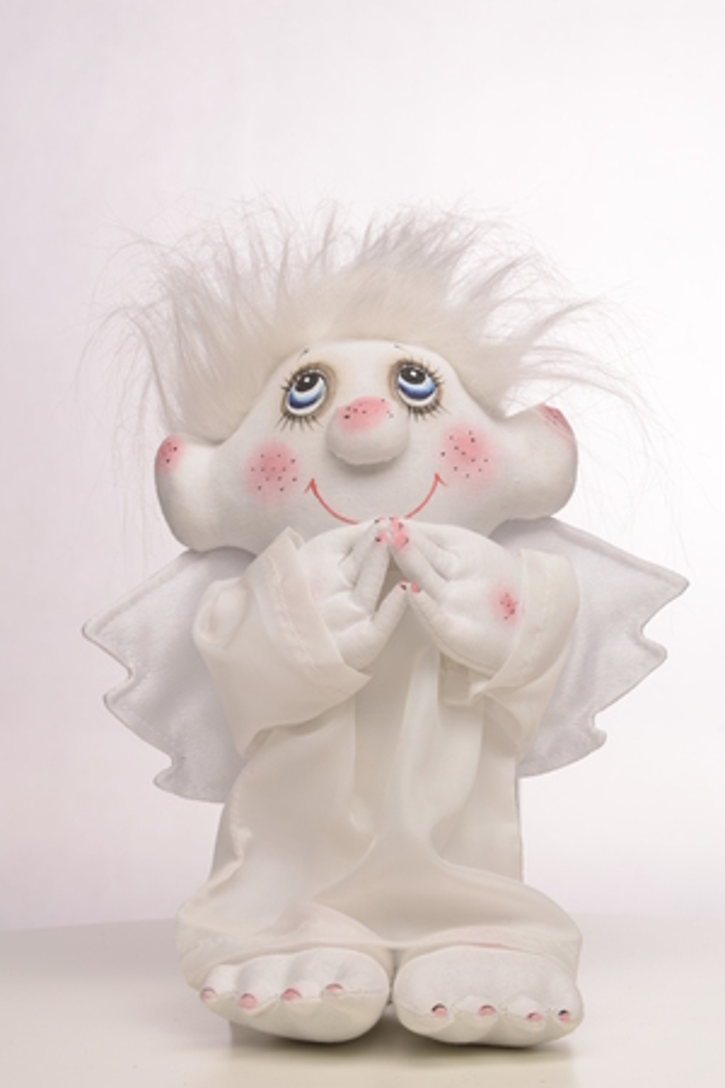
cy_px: 544
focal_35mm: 82
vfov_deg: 24.6
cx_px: 362
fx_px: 2492
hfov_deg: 16.6
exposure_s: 1/125
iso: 100
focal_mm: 55
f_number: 11
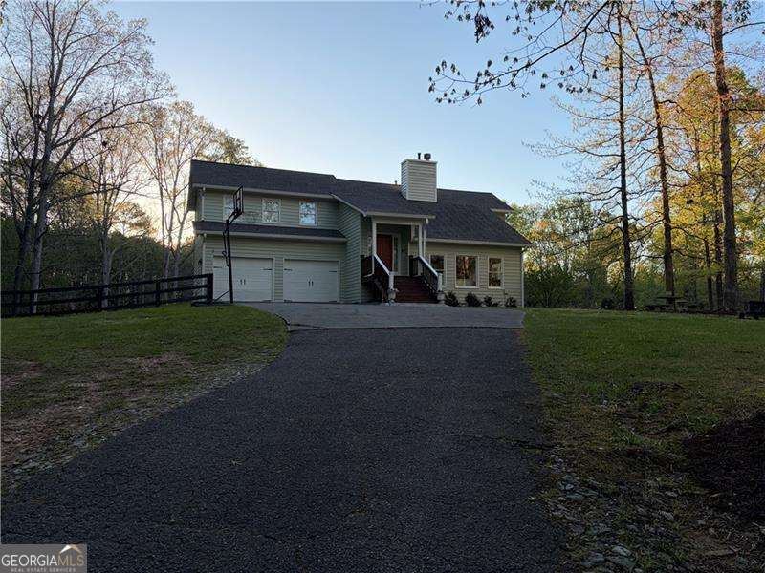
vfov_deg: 53.1
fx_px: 575
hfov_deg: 67.3
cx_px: 382
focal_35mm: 26
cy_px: 286
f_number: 1.6
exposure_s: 1/1196
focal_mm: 5.96
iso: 64
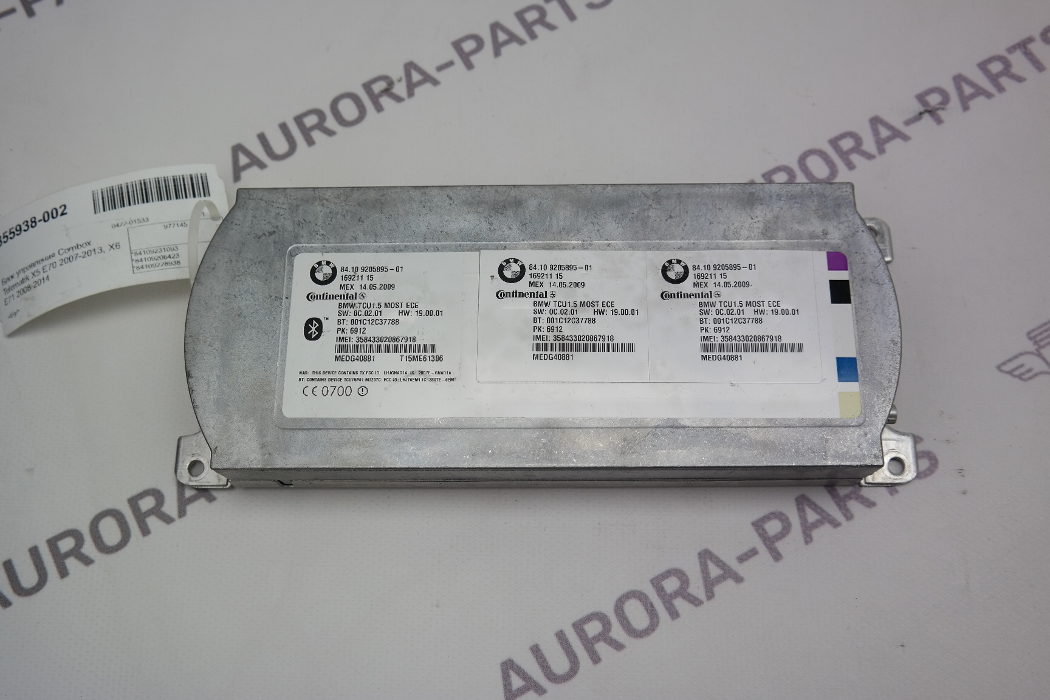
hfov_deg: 53.1
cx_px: 525
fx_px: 1050
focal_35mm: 36
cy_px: 350
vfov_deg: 36.9
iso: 100
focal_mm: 24
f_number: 4
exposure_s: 1/100
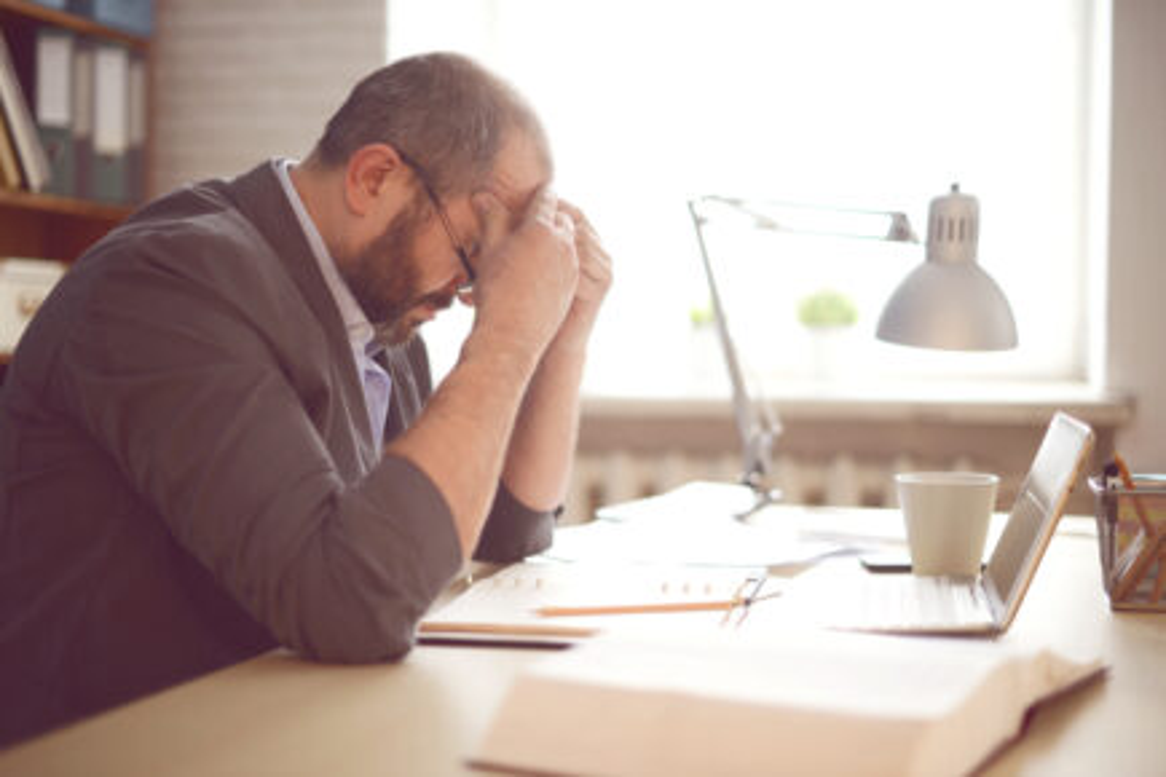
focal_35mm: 50
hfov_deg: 39.6
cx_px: 583
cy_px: 388
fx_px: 1619
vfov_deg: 27.0
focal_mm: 50
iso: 250
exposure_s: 1/200
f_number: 1.4
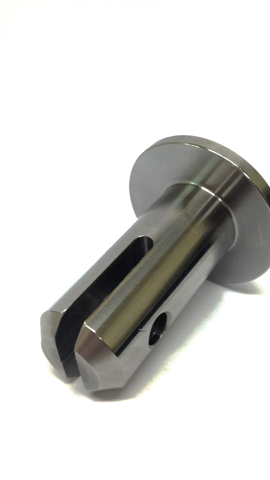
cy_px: 248
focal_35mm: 41
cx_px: 165
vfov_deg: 49.4
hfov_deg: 28.9
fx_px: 522
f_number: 2.4
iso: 50
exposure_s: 1/25
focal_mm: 4.28
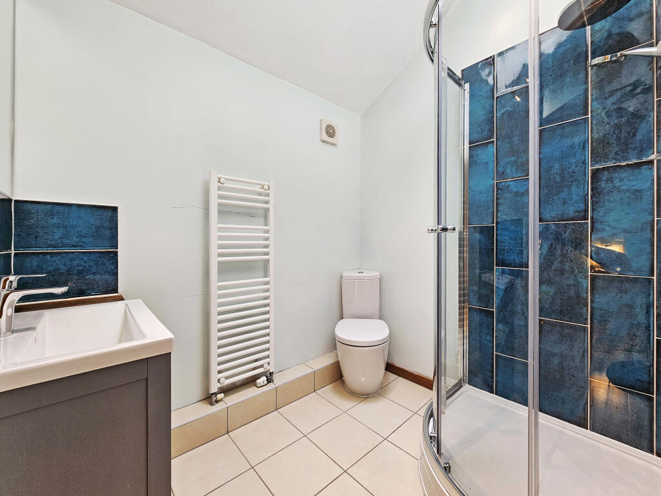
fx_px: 248
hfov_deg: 106.2
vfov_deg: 89.9
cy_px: 248
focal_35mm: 13
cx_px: 330
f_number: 2.2
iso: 64
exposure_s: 1/50
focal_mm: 2.2
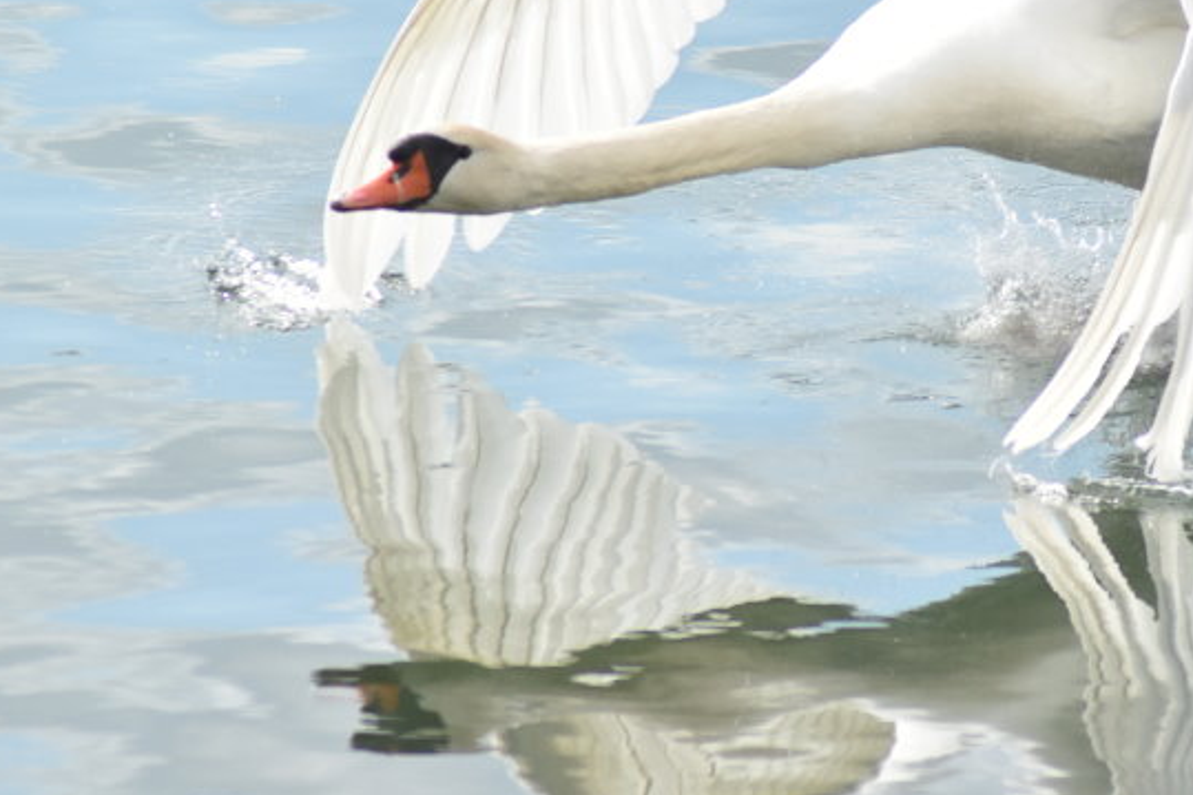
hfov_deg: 2.7
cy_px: 210
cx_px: 722
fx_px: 24911
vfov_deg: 1.8
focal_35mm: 752
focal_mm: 300
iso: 1000
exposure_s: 1/2500
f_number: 9
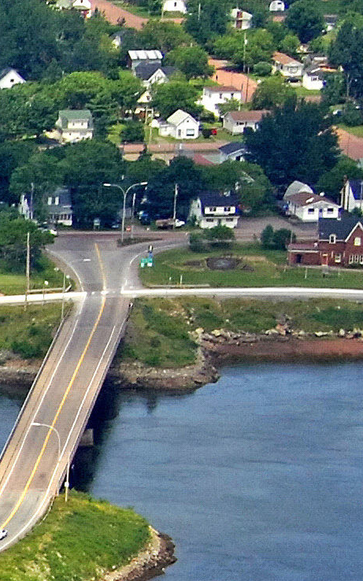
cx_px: -1124
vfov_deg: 5.9
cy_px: 639
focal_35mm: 355
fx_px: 5621
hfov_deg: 3.5
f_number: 7.6
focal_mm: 40
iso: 400
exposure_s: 1/1000
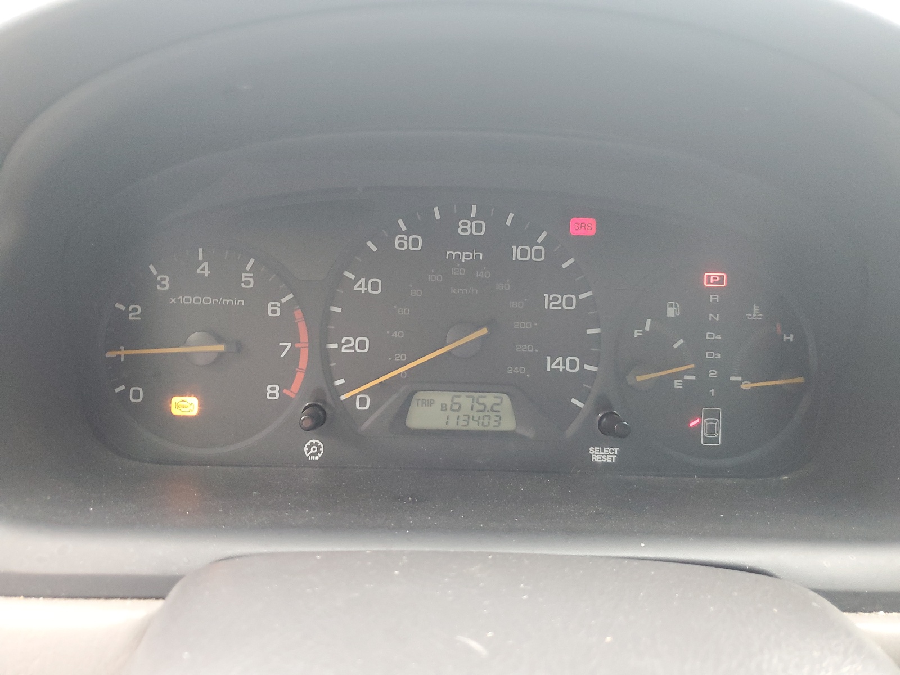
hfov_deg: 67.3
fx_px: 676
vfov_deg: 53.1
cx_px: 450
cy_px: 338
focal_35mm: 26
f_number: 1.5
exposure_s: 1/60.2
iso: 240
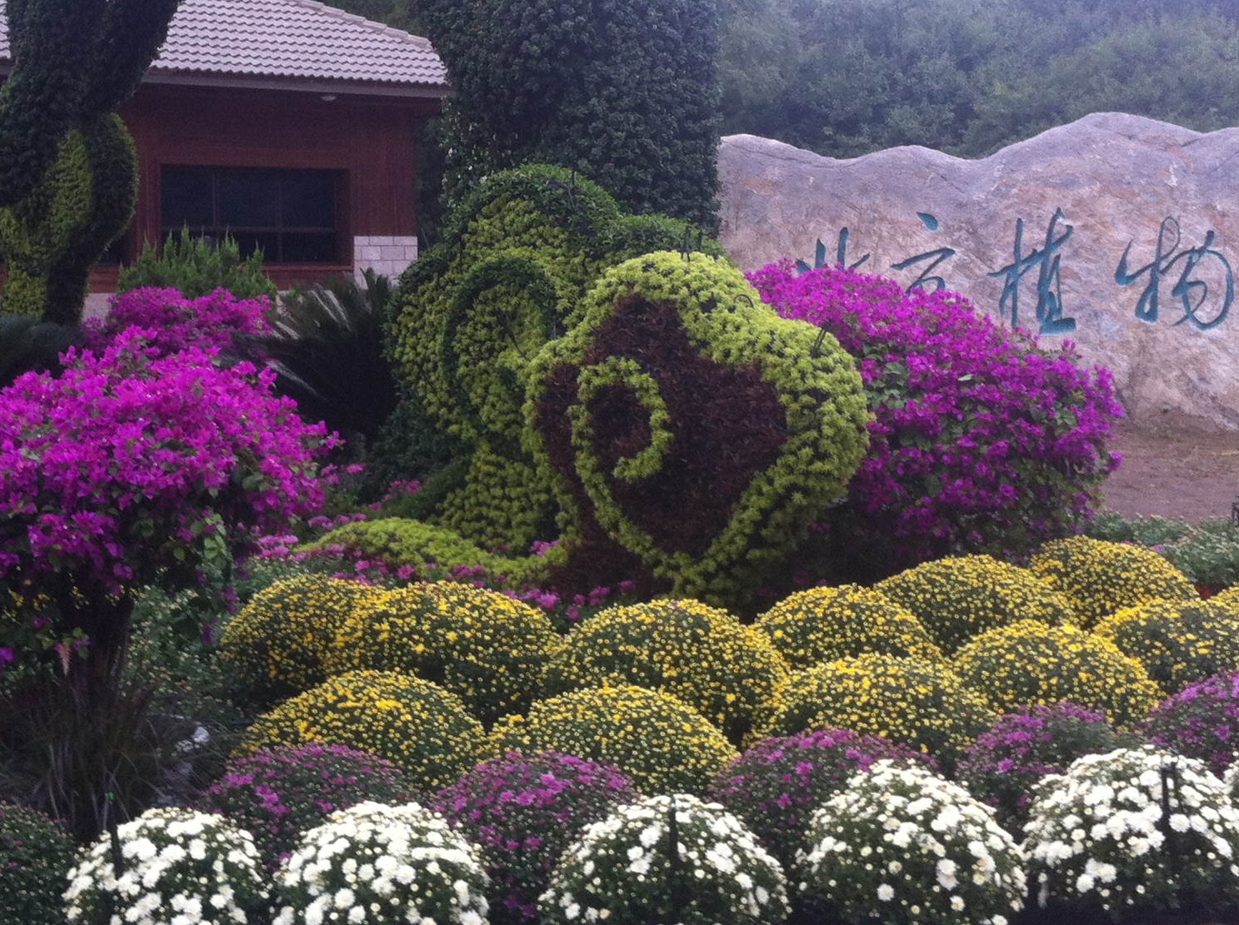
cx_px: 459
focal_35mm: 61
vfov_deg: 23.8
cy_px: 291
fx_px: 2180
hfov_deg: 31.6
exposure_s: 1/40
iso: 100
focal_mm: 3.85
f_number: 2.8
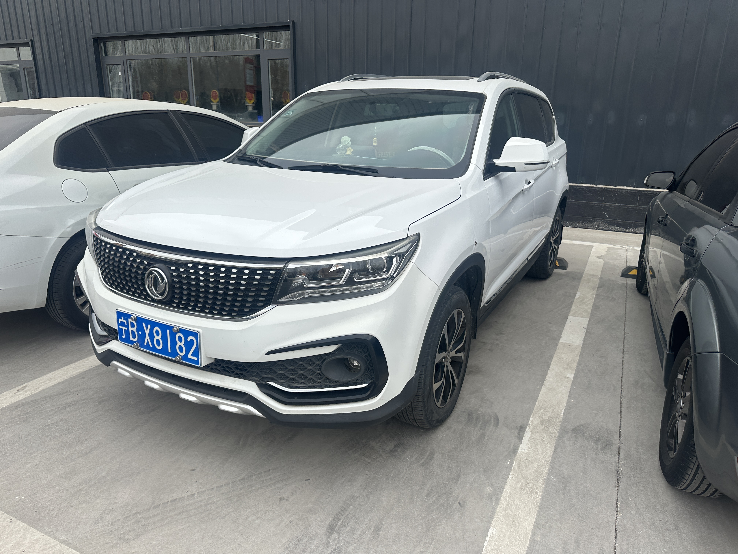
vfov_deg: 56.8
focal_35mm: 24
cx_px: 369
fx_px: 512
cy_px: 277
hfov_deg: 71.6
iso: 80
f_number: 1.78
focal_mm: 6.86
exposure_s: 1/2070
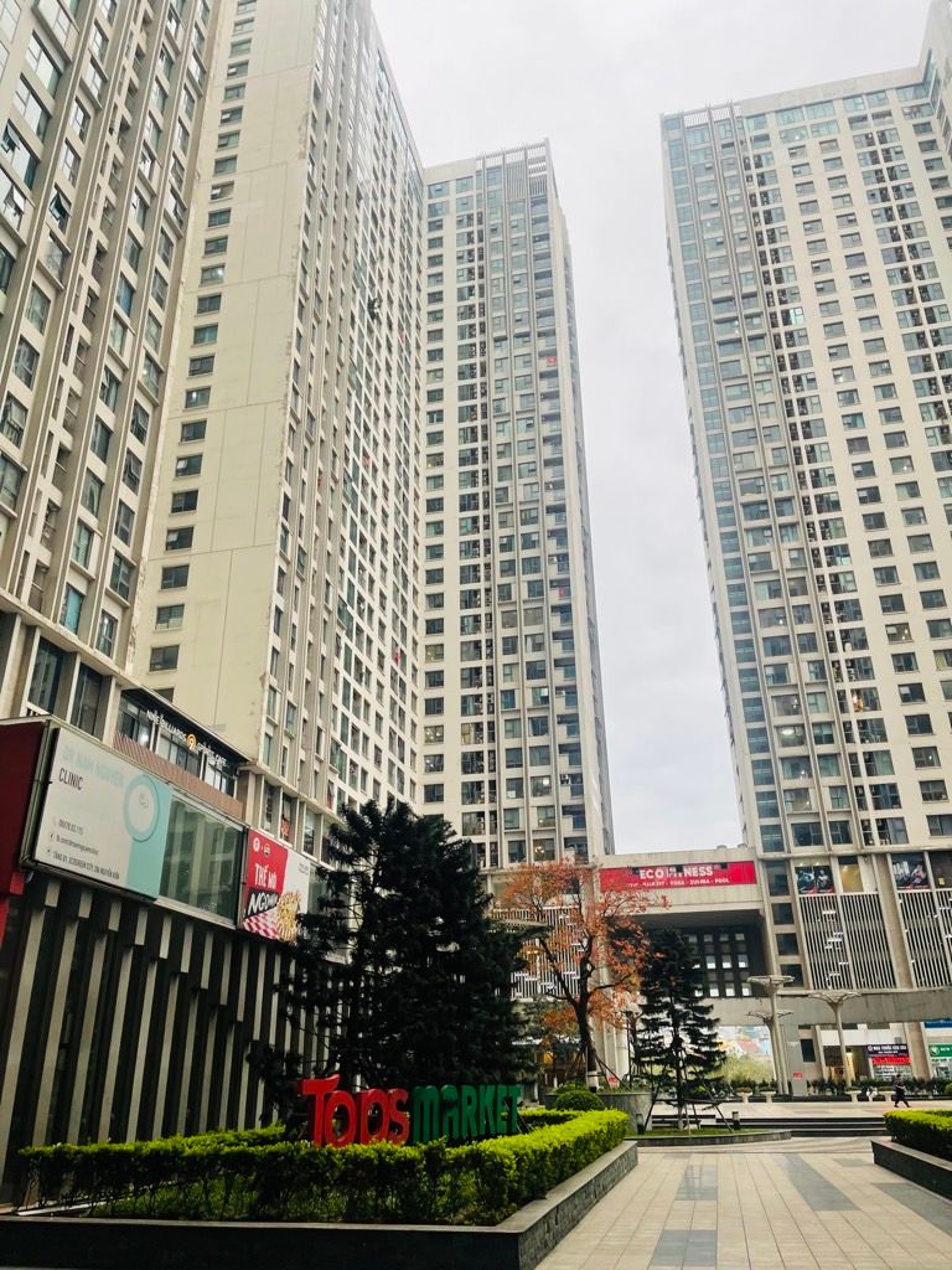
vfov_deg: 69.4
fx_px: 917
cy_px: 635
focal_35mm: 25
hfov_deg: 54.9
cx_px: 476
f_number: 1.6
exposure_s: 1/122
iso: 32
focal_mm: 5.1
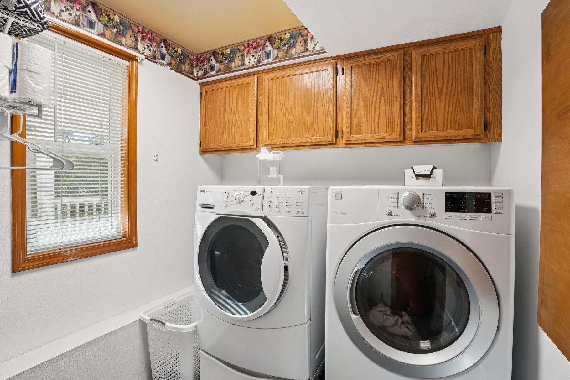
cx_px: 283
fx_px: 285
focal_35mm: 18
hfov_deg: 90.0
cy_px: 186
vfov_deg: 67.4
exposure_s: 1/20
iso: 400
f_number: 8
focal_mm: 16
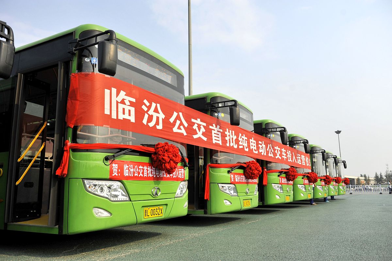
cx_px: 196
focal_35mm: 31
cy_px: 130
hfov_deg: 60.3
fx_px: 337
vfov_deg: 42.3
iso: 500
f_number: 4.5
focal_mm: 31
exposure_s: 1/5000
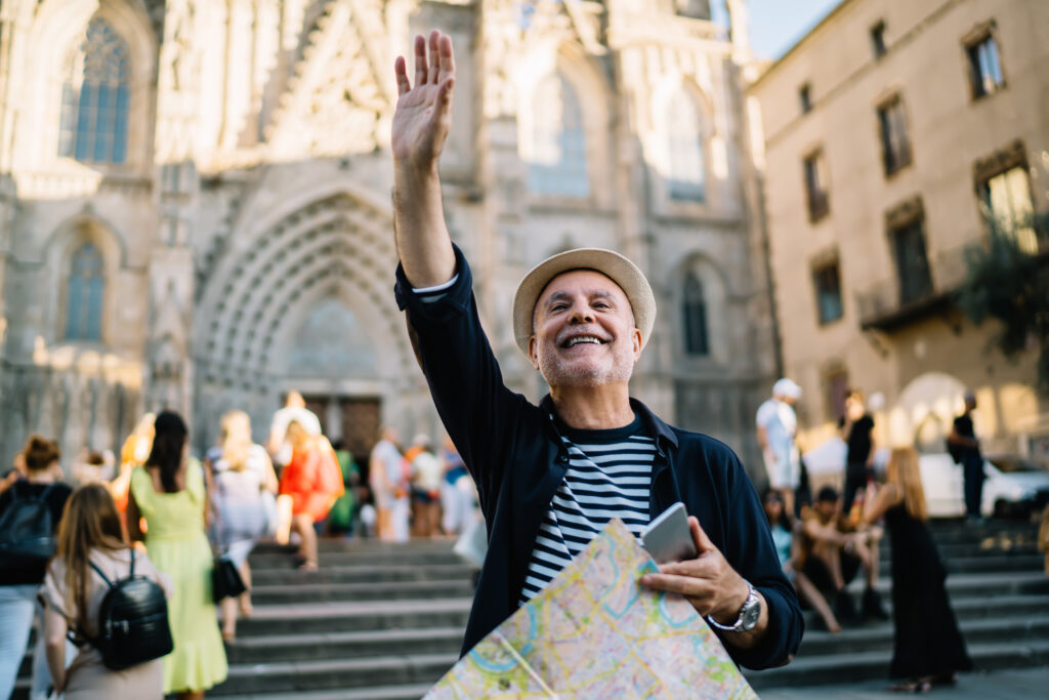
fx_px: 1020
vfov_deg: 37.9
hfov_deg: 54.4
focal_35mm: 35
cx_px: 524
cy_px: 350
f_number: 1.4
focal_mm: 35
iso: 160
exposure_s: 1/1000
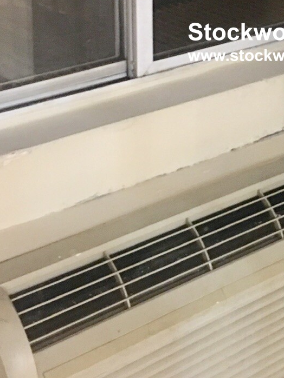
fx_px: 930
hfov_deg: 16.9
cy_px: 44
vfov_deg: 22.5
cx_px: 292
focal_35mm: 85
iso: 100
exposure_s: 1/4
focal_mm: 4.15
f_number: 2.2
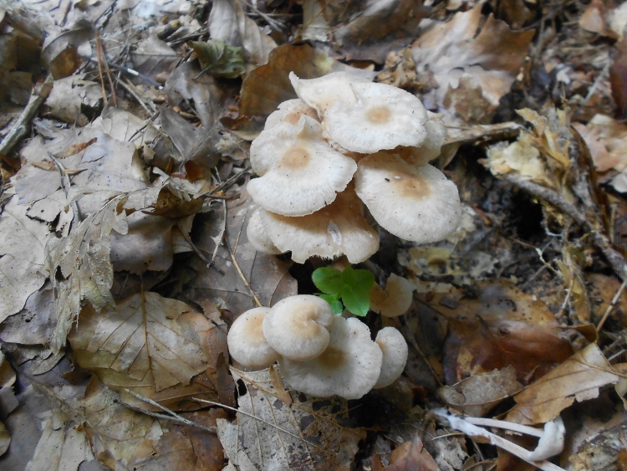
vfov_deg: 53.1
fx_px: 471
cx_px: 314
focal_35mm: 26
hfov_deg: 67.3
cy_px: 236
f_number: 3.2
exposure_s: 1/30
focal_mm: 4.6
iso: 200
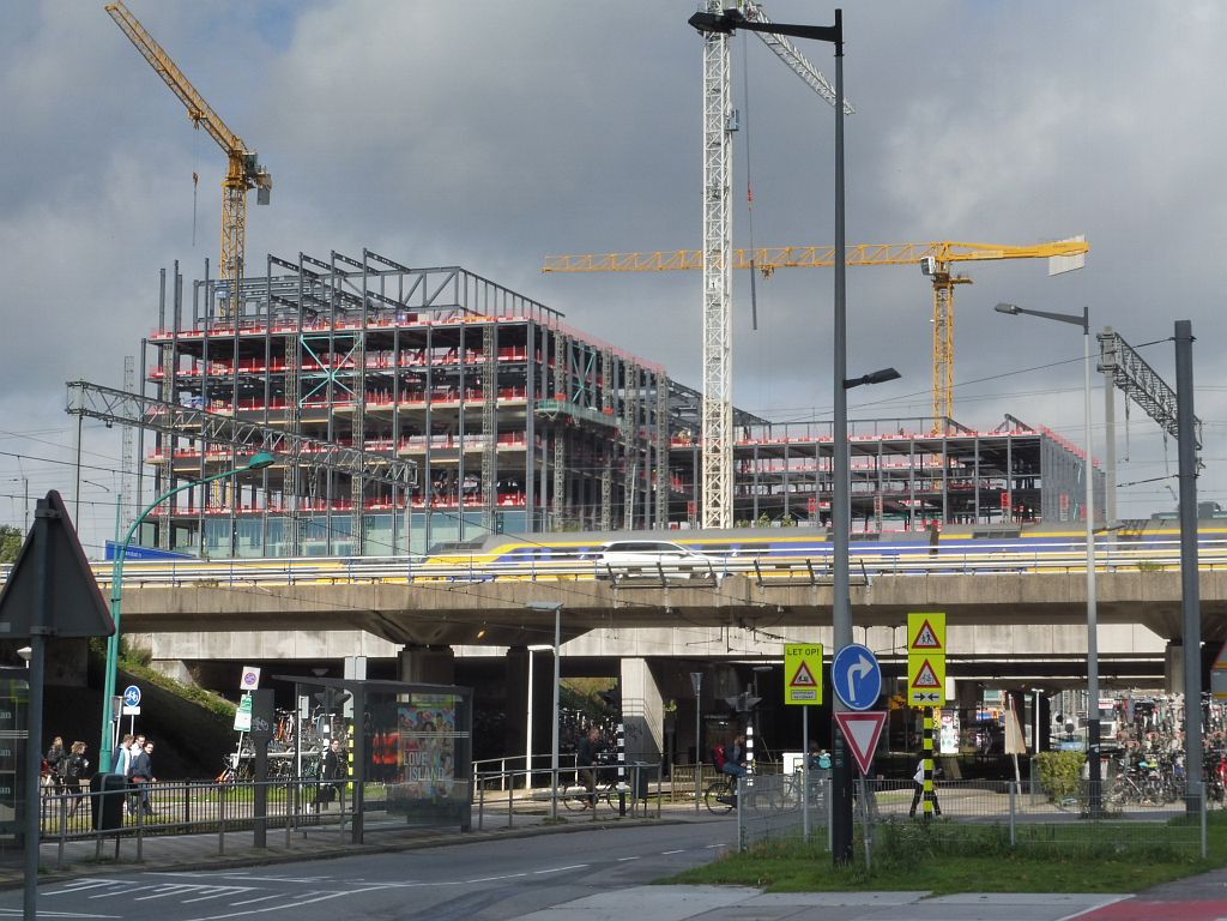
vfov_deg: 19.6
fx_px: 2658
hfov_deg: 26.0
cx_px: 614
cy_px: 460
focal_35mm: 75
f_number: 6.3
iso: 100
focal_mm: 13.3
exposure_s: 1/400
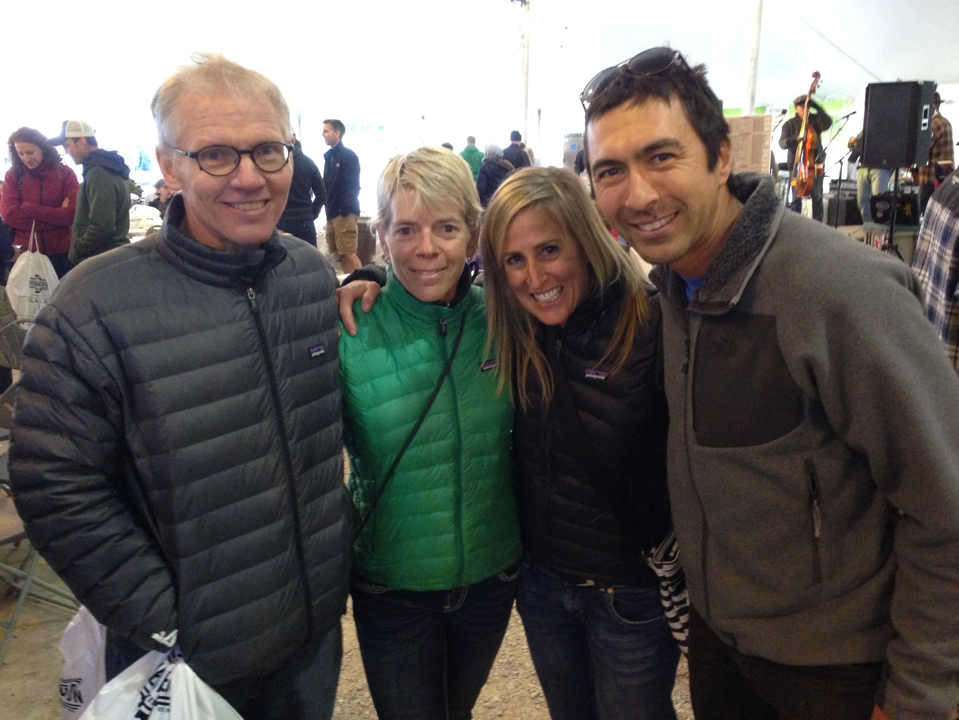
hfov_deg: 55.4
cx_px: 480
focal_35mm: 33
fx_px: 914
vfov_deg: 42.9
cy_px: 360
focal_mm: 4.12
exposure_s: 1/20
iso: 400
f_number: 2.4
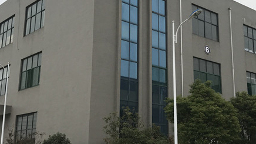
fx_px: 380
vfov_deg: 21.4
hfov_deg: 37.1
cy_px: 59
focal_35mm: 56
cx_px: 152
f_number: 1.8
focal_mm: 3.99
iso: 20
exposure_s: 1/1198
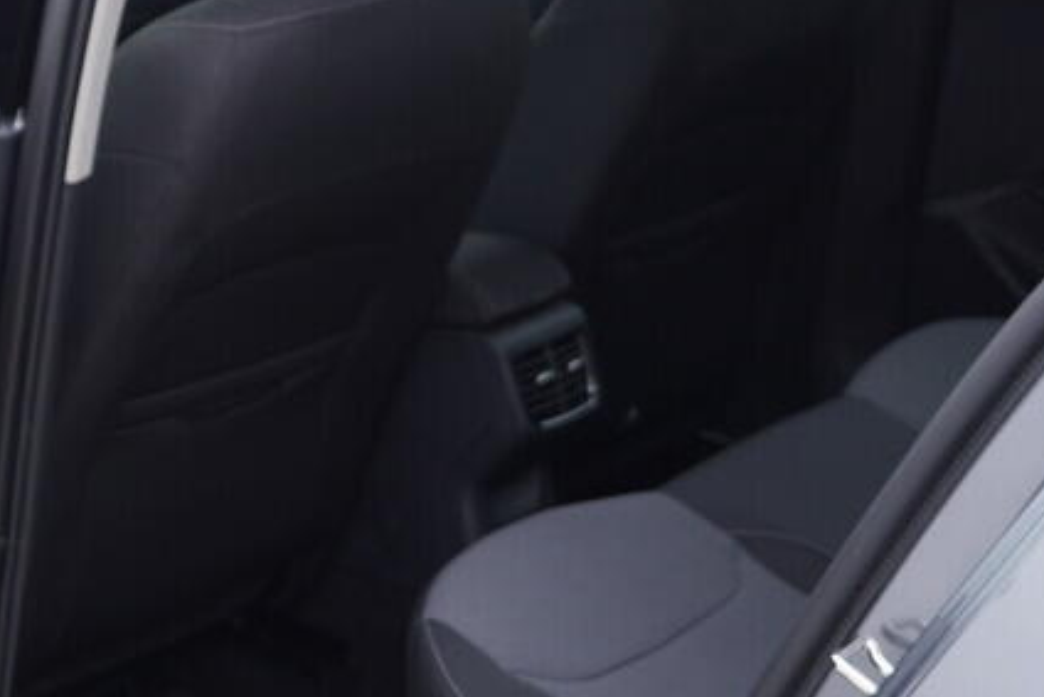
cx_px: 175
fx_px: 2524
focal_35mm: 87
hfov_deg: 23.0
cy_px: 277
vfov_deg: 15.7
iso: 125
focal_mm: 24
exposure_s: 1/40
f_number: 2.8
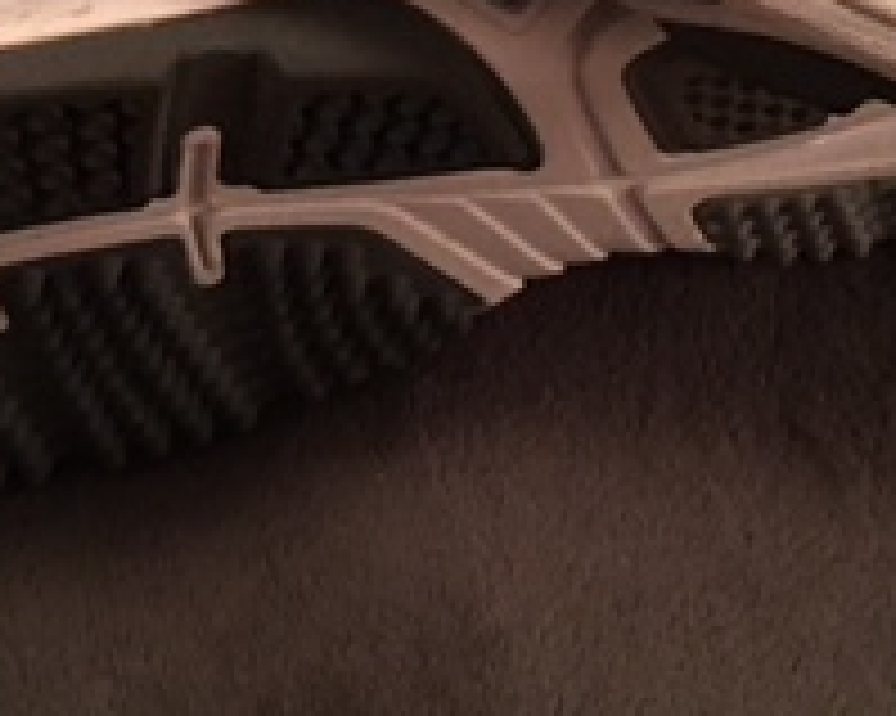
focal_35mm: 91
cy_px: -212
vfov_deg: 16.0
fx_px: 2412
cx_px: 437
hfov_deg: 21.0
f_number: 2.2
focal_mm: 4.15
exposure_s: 1/4
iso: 80
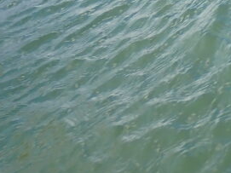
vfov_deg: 10.6
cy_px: -69
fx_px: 907
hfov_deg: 14.4
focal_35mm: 136
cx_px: 34
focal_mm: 6.37
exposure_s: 1/800
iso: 100
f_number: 3.5
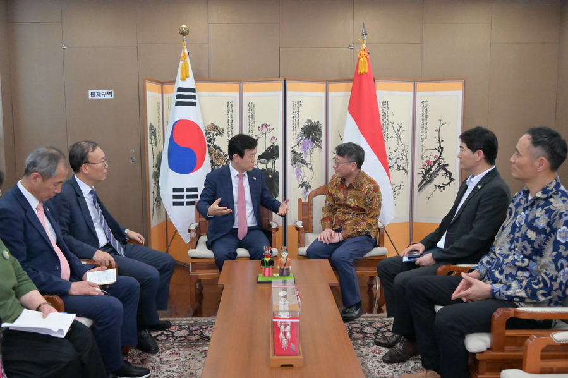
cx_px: 284
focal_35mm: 34
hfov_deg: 55.1
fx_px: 544
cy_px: 189
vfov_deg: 38.3
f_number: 5.6
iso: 12800
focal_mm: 34.5
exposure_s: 1/250
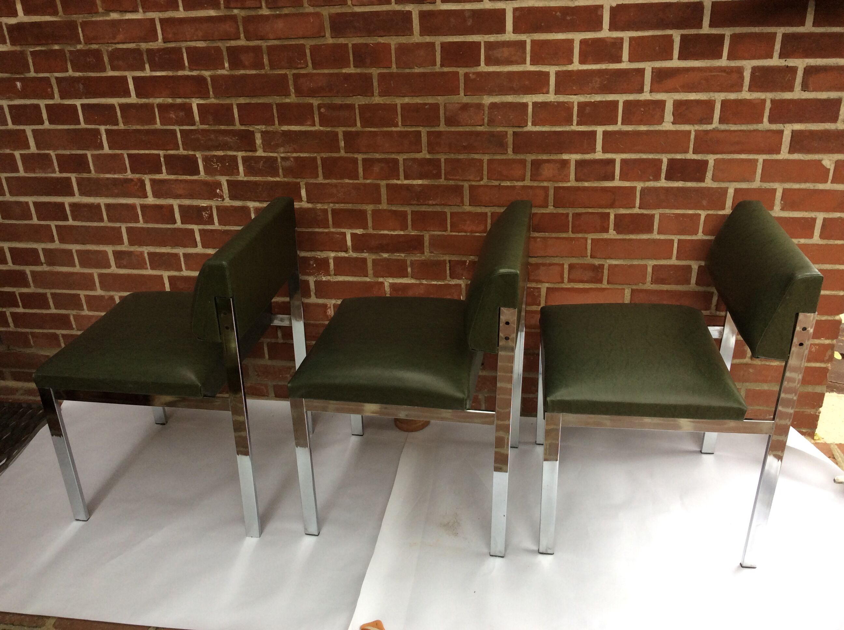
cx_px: 422
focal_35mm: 32
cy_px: 315
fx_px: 779
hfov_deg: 56.9
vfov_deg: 44.1
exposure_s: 1/100
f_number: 2.4
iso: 50
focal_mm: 3.3
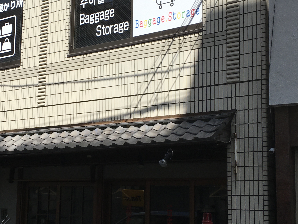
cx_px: 86
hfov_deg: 28.3
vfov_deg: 21.6
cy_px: 118
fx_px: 585
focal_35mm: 68
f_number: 2.2
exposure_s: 1/1972
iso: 25
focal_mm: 4.15
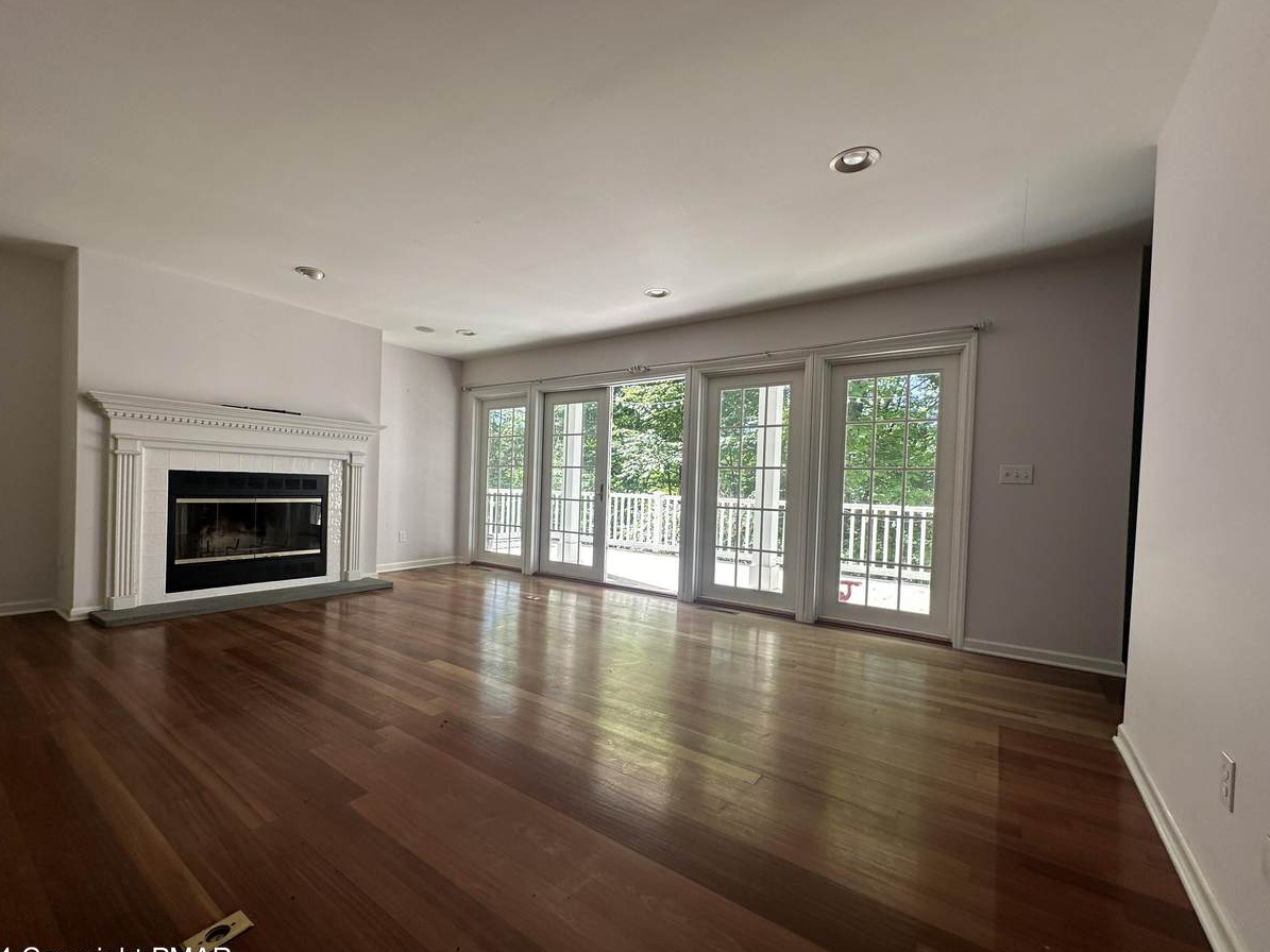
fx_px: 550
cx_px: 606
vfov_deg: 81.7
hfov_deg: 98.1
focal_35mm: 15
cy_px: 495
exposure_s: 1/104
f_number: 2.2
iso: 40
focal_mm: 2.22
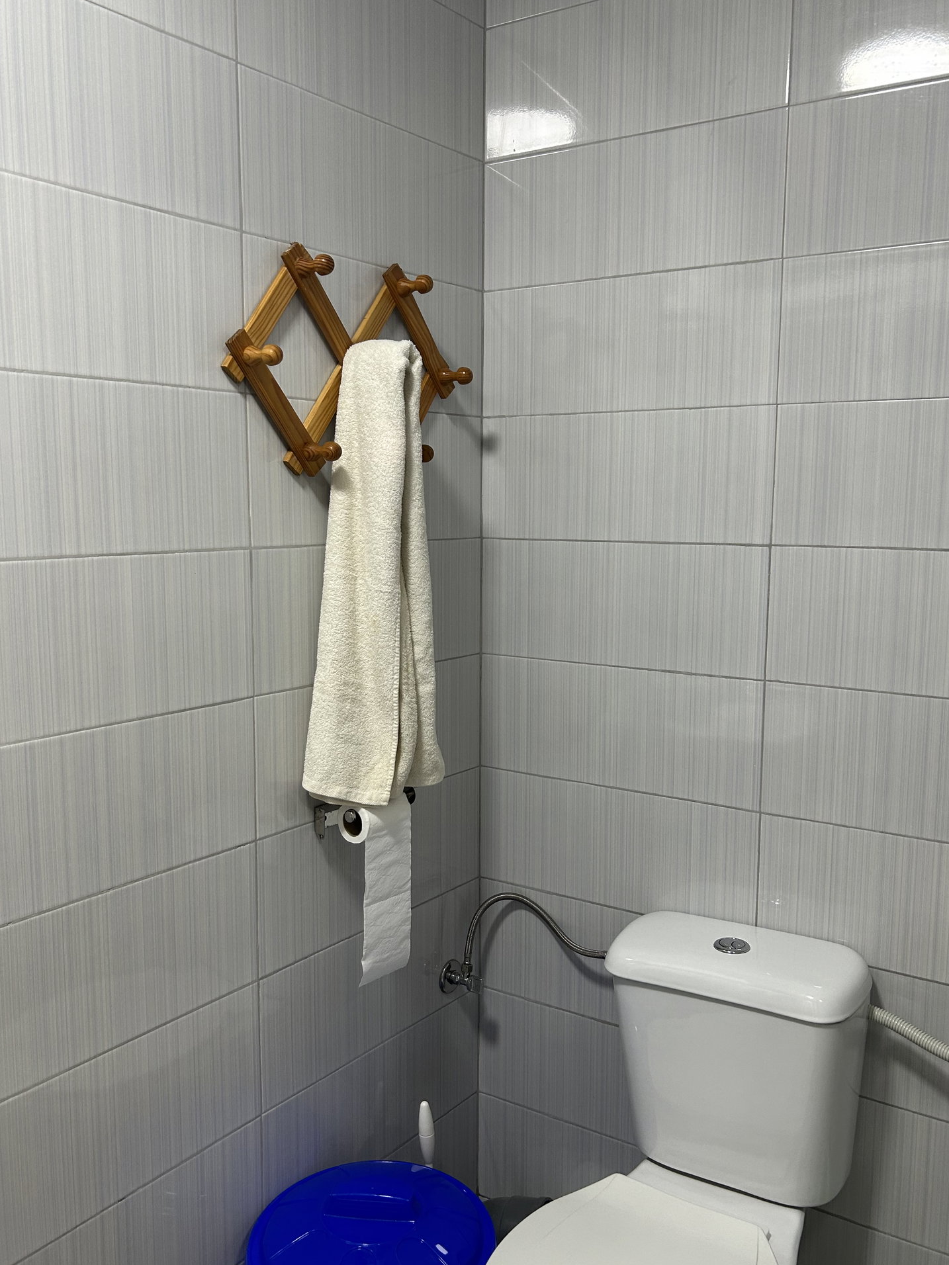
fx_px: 1060
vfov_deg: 61.7
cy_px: 633
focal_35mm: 29
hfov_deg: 48.2
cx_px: 461
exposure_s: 1/100
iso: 100
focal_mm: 5.7
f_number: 1.5
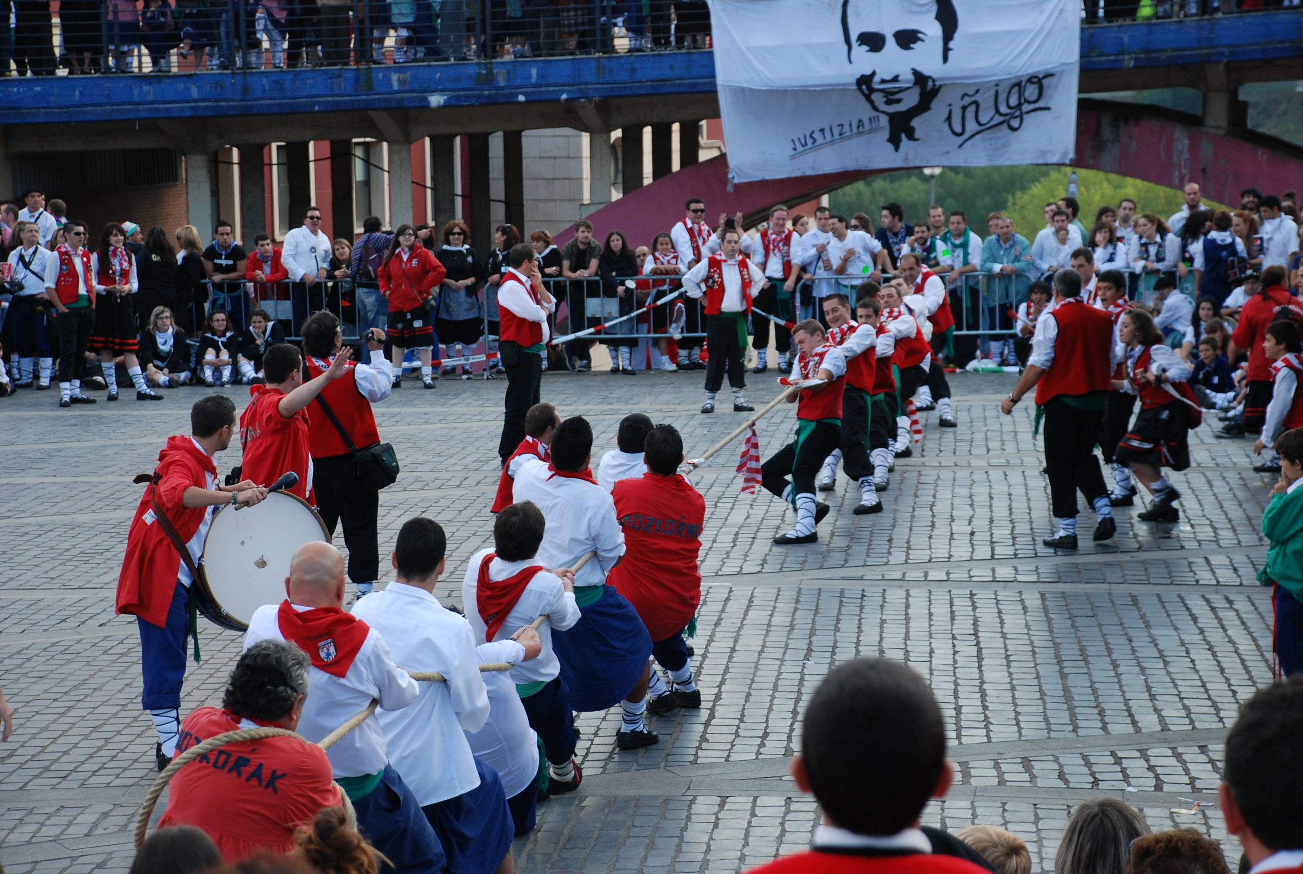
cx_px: 652
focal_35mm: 112
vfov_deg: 12.2
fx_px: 4080
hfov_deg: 18.1
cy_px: 437
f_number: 5.6
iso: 320
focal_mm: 75
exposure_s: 1/125
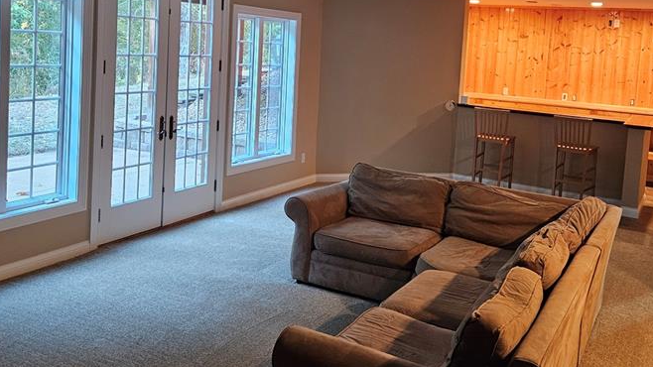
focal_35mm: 39
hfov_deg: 51.5
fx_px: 675
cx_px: 355
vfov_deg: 30.0
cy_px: 100
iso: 1000
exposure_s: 1/120
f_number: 1.8
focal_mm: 5.4
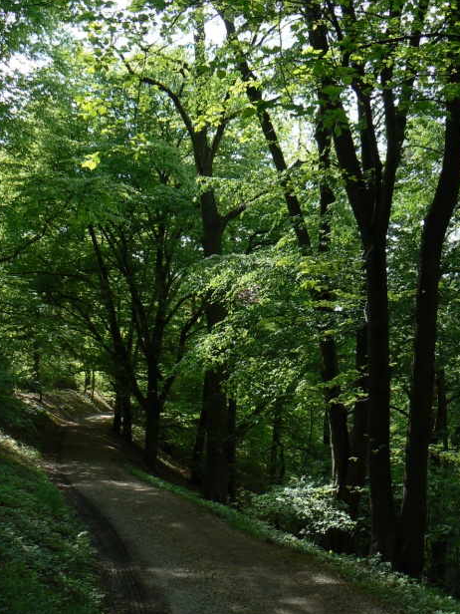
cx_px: 238
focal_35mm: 39
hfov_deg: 36.8
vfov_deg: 47.8
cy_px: 289
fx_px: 691
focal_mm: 6
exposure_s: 1/100
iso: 80
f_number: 4
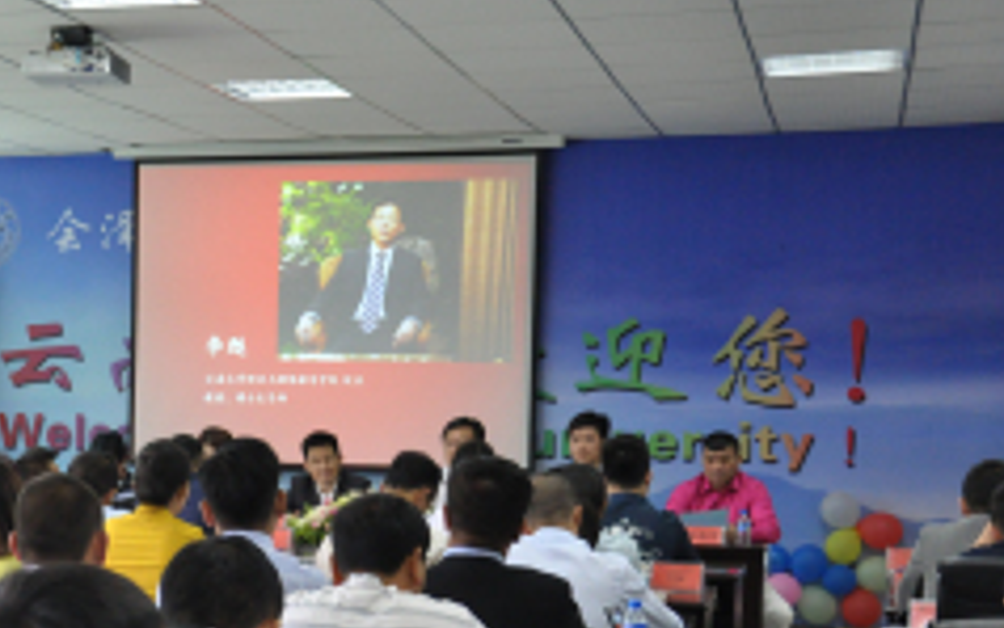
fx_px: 2108
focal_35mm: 77
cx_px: 177
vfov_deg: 16.8
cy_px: 499
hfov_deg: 26.2
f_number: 4.2
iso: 1600
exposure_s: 1/60
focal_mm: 30
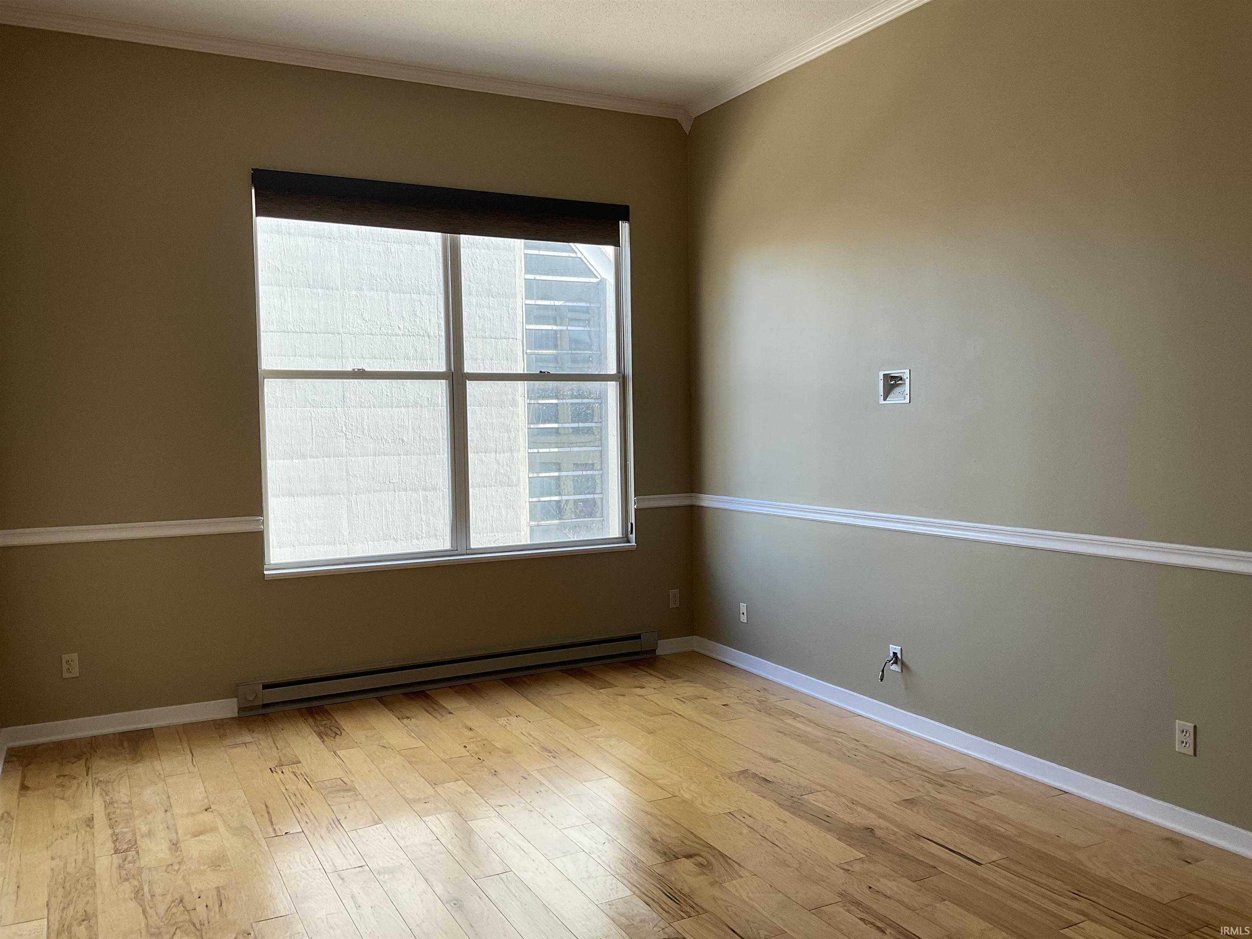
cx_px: 626
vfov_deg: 48.2
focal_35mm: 29
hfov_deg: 61.7
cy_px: 470
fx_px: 1049
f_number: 1.8
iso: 25
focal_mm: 3
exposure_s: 1/122
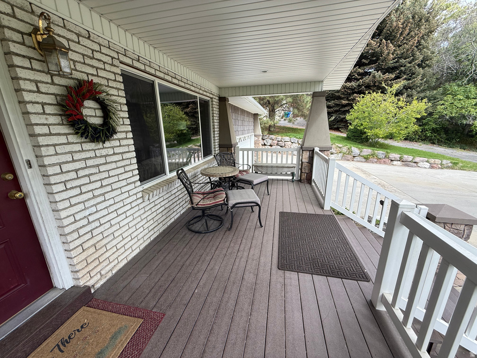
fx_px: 193
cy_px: 179
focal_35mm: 14
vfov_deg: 85.7
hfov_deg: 102.1
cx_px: 238
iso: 50
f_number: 2.2
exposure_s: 1/346
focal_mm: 2.22
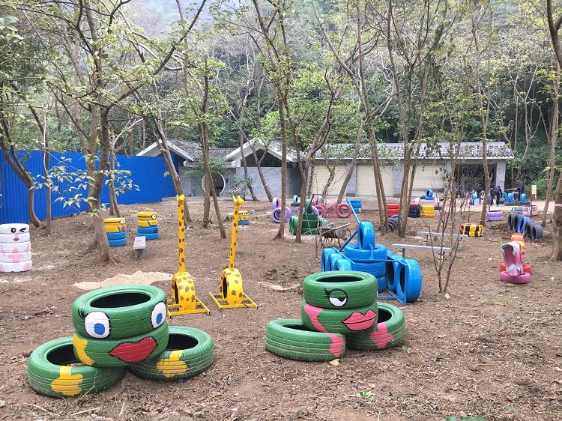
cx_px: 281
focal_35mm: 29
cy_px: 210
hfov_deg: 61.7
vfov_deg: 48.2
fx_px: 471
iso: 32
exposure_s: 1/33
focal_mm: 4.15
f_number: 2.2
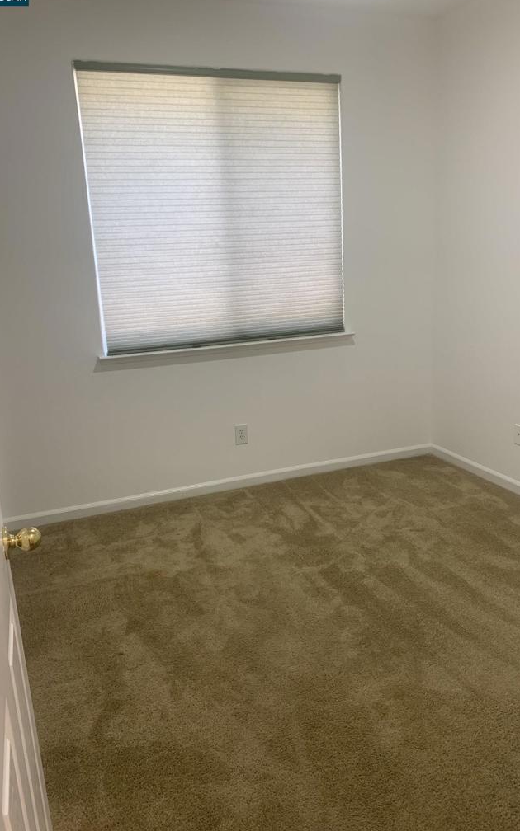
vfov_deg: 66.5
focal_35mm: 28
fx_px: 635
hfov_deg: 44.5
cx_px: 272
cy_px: 410
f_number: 1.8
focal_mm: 4.25
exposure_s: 1/60
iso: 100
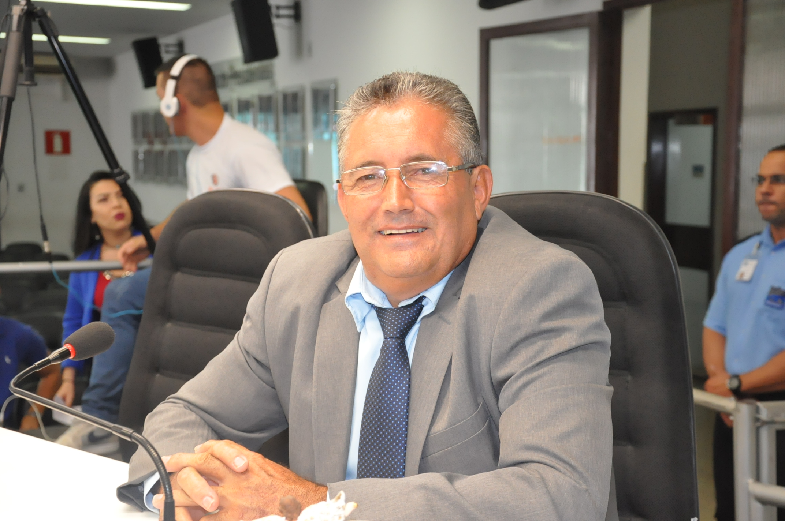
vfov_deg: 21.5
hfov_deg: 31.9
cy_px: 260
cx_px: 392
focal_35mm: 63
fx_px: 1372
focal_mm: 42
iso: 2000
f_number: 5
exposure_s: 1/60
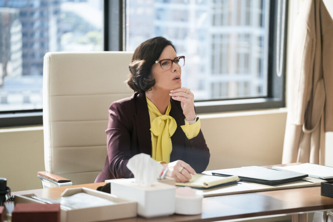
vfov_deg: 10.5
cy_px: 111
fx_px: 1202
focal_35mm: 130
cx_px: 166
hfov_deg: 15.8
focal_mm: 130
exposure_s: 1/200
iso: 2000
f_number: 3.2
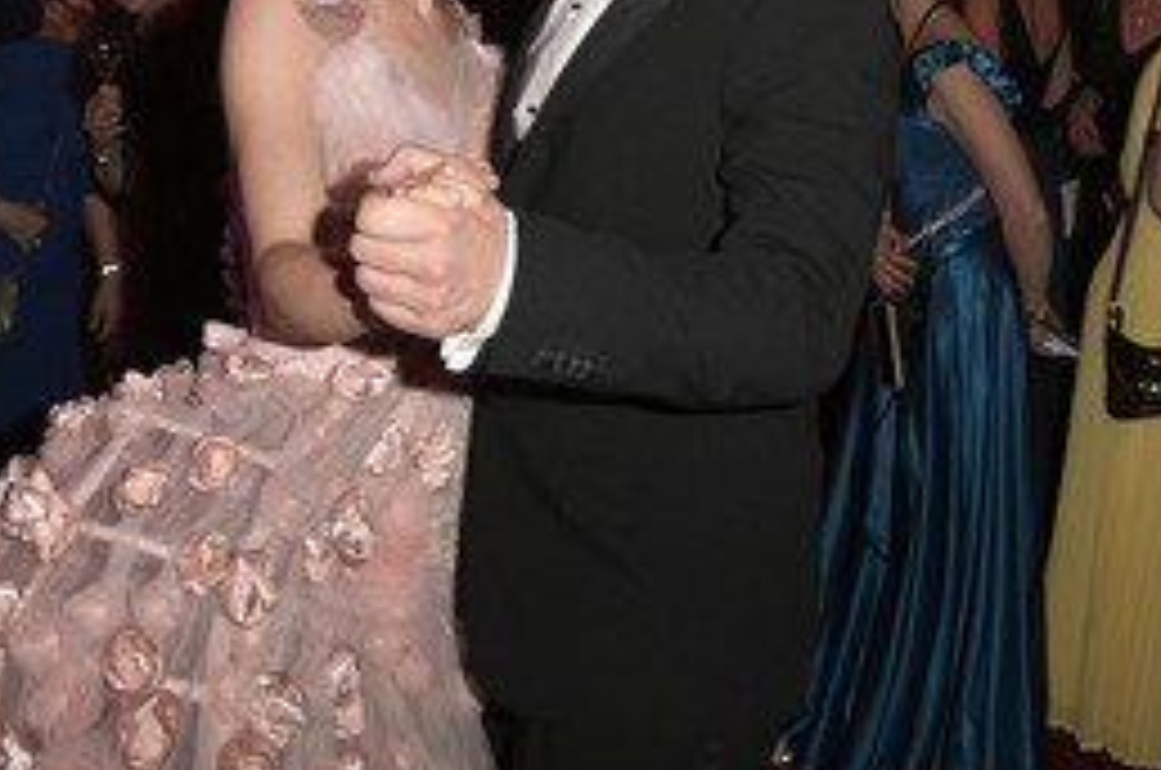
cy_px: 198
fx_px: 1352
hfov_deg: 46.4
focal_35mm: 42
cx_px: 515
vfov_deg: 31.2
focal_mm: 24
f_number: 5
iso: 4000
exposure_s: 1/250
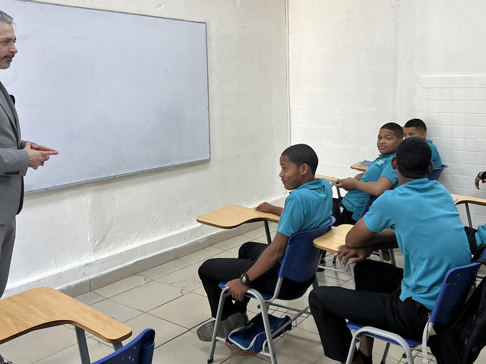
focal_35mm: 37
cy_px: 147
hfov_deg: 50.0
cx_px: 278
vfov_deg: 38.5
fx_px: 519
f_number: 1.5
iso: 64
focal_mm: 5.7
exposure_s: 1/120
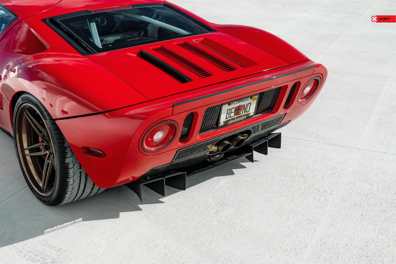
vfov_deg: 29.2
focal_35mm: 46
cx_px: 198
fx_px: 506
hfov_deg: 42.7
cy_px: 132
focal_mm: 46
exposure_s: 1/500
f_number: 6.3
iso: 100
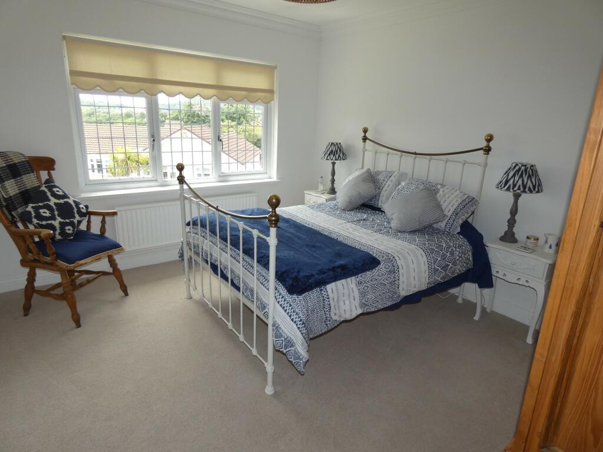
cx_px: 302
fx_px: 348
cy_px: 226
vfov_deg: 66.0
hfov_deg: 81.7
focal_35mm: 20
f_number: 2.8
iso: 80
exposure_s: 1/125
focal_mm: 3.6
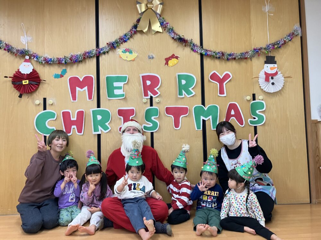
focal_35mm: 28
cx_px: 160
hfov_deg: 63.4
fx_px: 260
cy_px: 120
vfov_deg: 49.7
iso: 50
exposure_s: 1/50
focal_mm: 3.99
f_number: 1.8
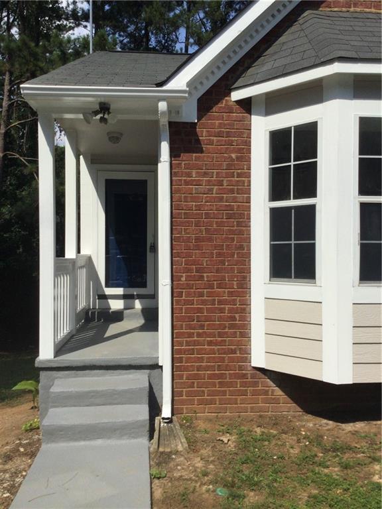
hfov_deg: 45.4
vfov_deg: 58.4
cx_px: 191
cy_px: 254
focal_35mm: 31
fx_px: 456
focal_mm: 3.3
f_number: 2.4
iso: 25
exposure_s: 1/2809
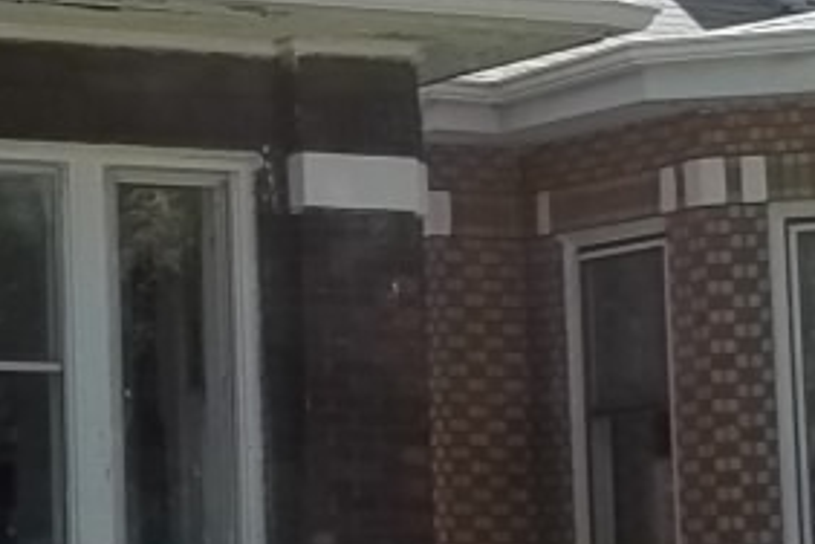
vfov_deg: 8.8
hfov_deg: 12.0
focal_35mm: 156
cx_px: -723
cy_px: 307
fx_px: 3531
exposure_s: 1/500
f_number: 3.3
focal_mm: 5.9
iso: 64
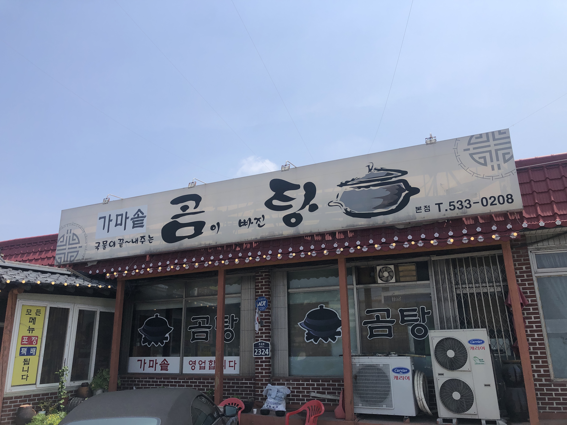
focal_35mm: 28
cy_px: 212
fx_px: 459
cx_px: 284
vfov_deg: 49.7
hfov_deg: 63.4
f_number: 1.8
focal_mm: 4
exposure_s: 1/2825
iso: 20
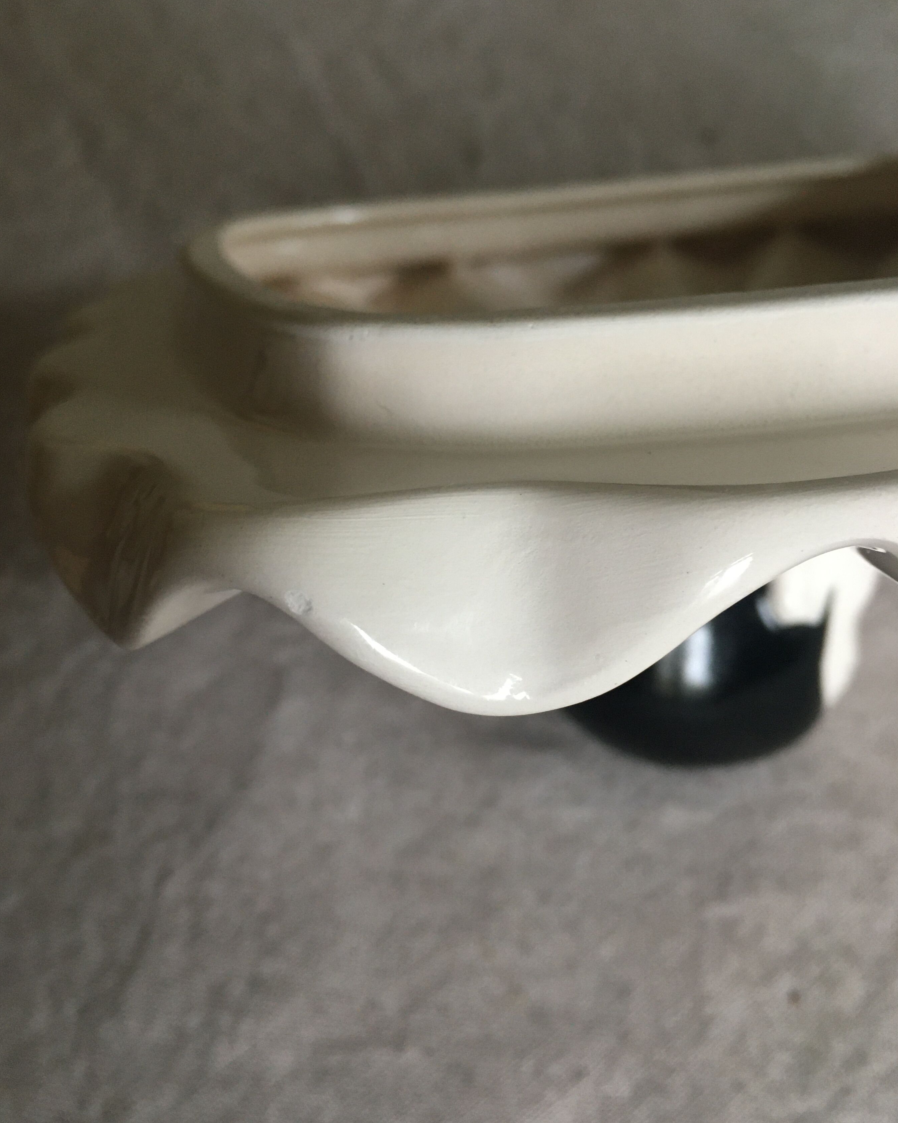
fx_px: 1130
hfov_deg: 43.3
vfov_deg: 52.8
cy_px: 542
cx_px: 401
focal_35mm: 34
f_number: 2.2
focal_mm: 4.15
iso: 160
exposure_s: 1/33
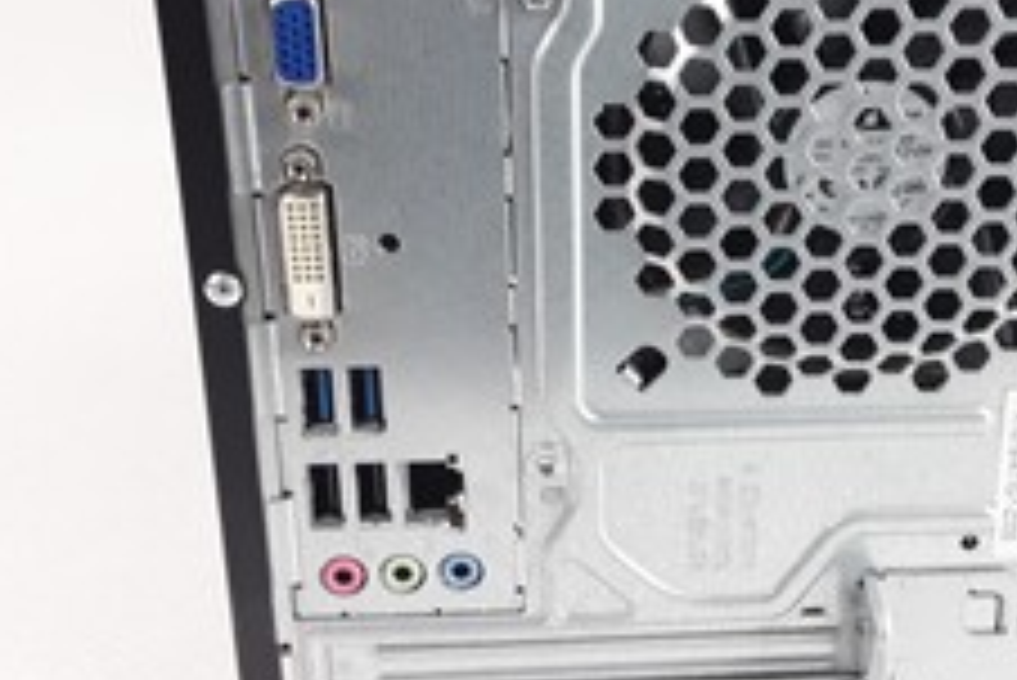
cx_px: 702
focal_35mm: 46
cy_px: 176
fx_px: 1300
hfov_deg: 42.0
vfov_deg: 28.9
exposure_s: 1/33
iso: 64
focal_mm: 2.91
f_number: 1.9
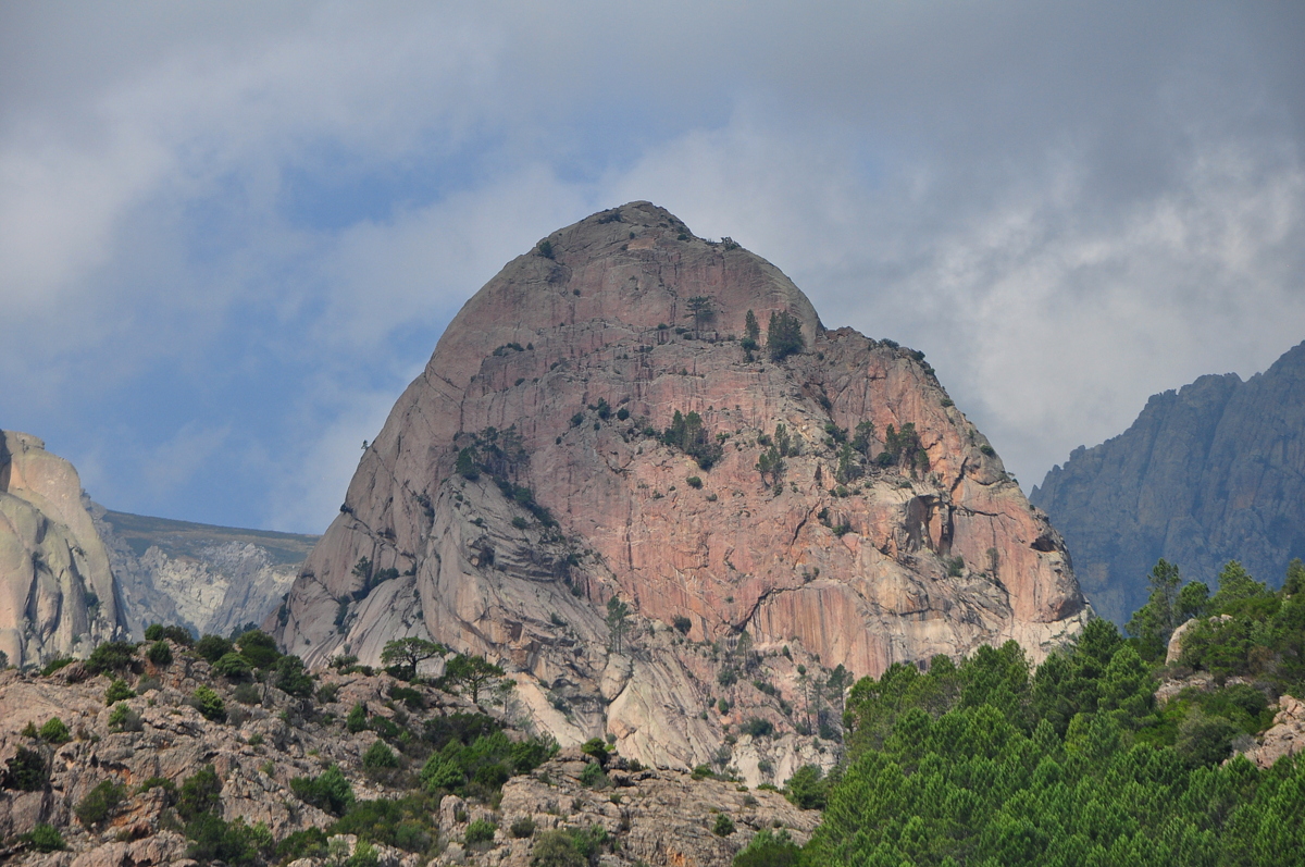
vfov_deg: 8.7
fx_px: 5702
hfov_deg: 13.1
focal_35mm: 158
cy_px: 434
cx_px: 652
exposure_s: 1/1000
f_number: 8
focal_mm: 105
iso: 400
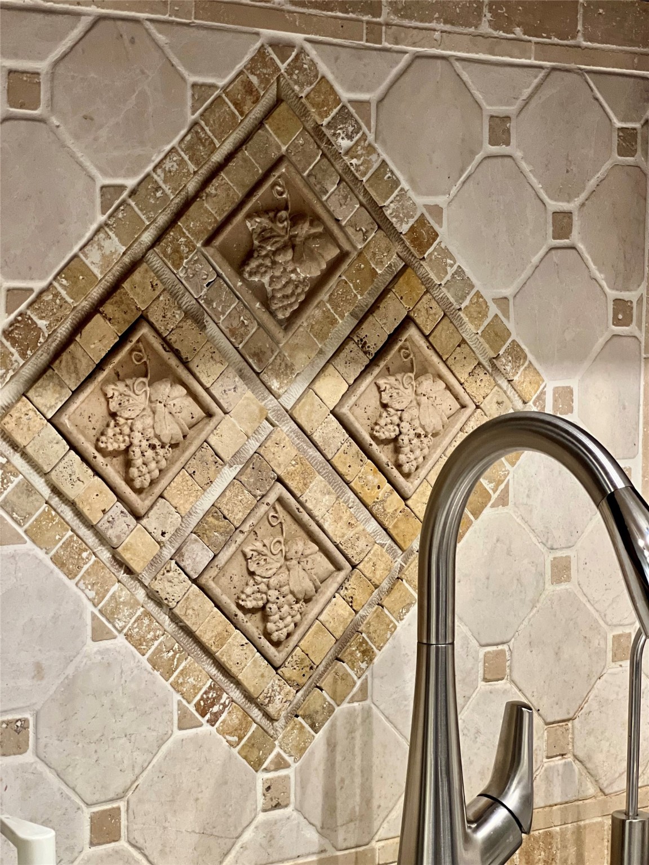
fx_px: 1925
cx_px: 324
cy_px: 432
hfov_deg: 19.1
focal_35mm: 77
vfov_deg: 25.3
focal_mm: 9
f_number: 2.8
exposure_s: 1/40
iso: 320
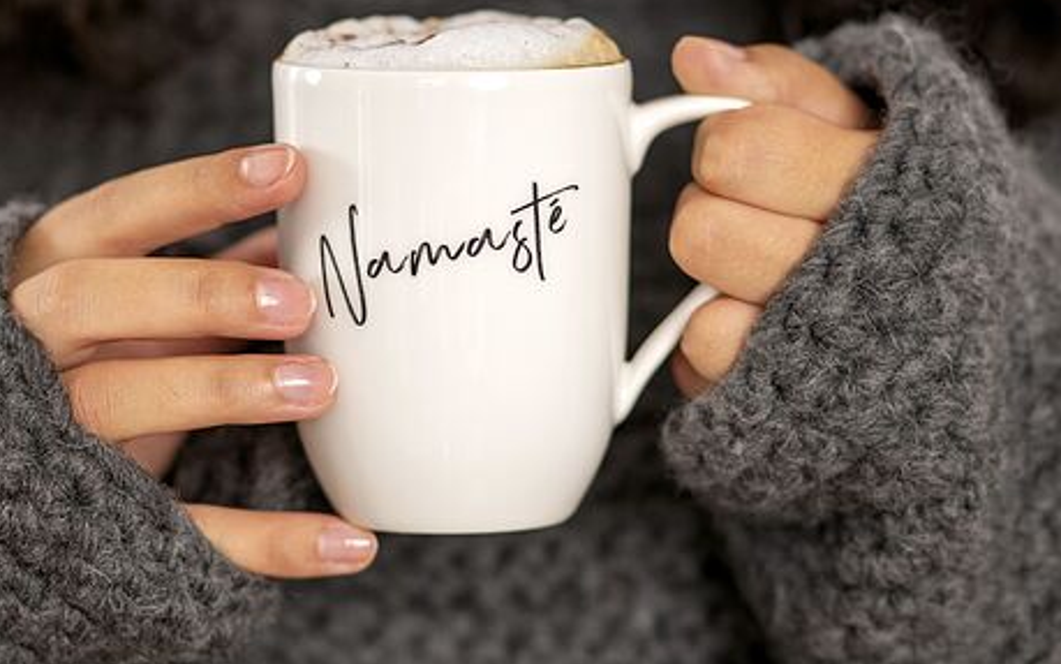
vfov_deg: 6.5
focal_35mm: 202
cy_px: 241
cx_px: 473
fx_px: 5842
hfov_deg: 10.4
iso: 500
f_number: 2.2
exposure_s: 1/200
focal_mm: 105
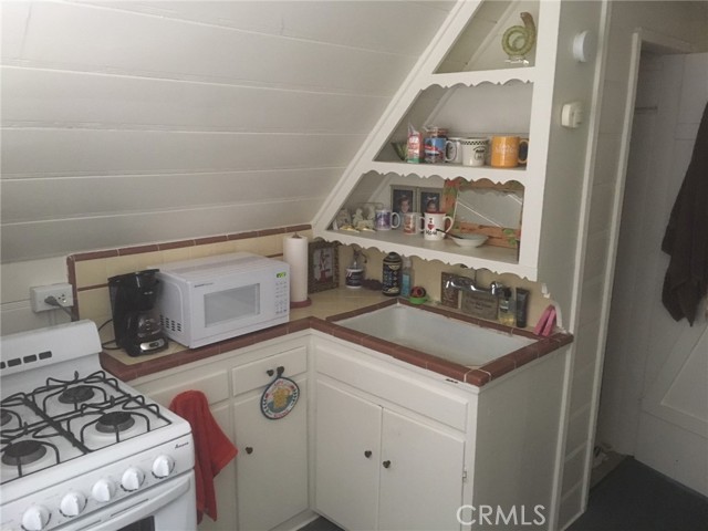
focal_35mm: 29
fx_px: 593
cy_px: 266
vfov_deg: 48.2
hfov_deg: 61.7
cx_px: 354
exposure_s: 1/15
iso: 400
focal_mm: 4.15
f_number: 2.2
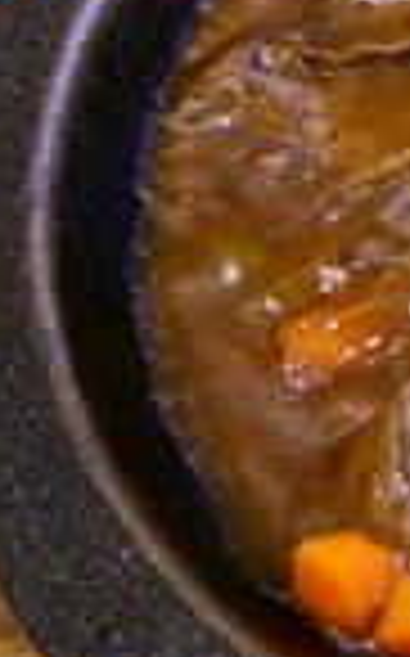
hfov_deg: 12.7
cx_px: 879
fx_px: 1558
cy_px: 248
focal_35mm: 87
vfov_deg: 23.8
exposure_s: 1/44
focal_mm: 4.06
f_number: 1.94
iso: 100
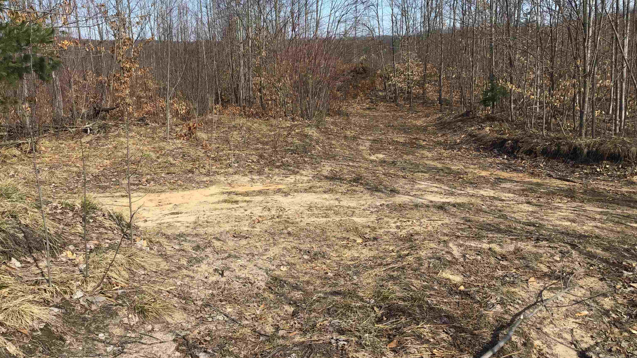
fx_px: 574
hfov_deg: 58.0
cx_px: 320
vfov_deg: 34.6
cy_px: 167
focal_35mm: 34
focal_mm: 3.3
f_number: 2.4
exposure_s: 1/823
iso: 25
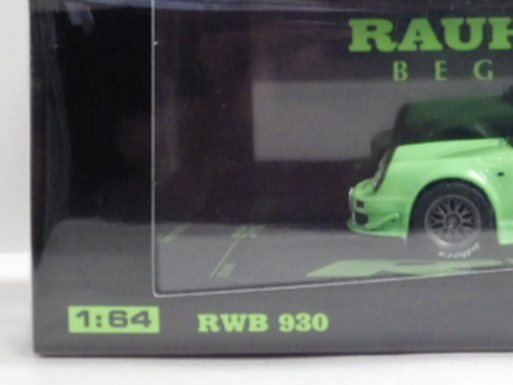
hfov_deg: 13.2
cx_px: 526
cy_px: 124
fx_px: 2179
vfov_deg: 10.1
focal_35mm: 147
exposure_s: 1/40
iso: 800
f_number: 4.2
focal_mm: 12.8
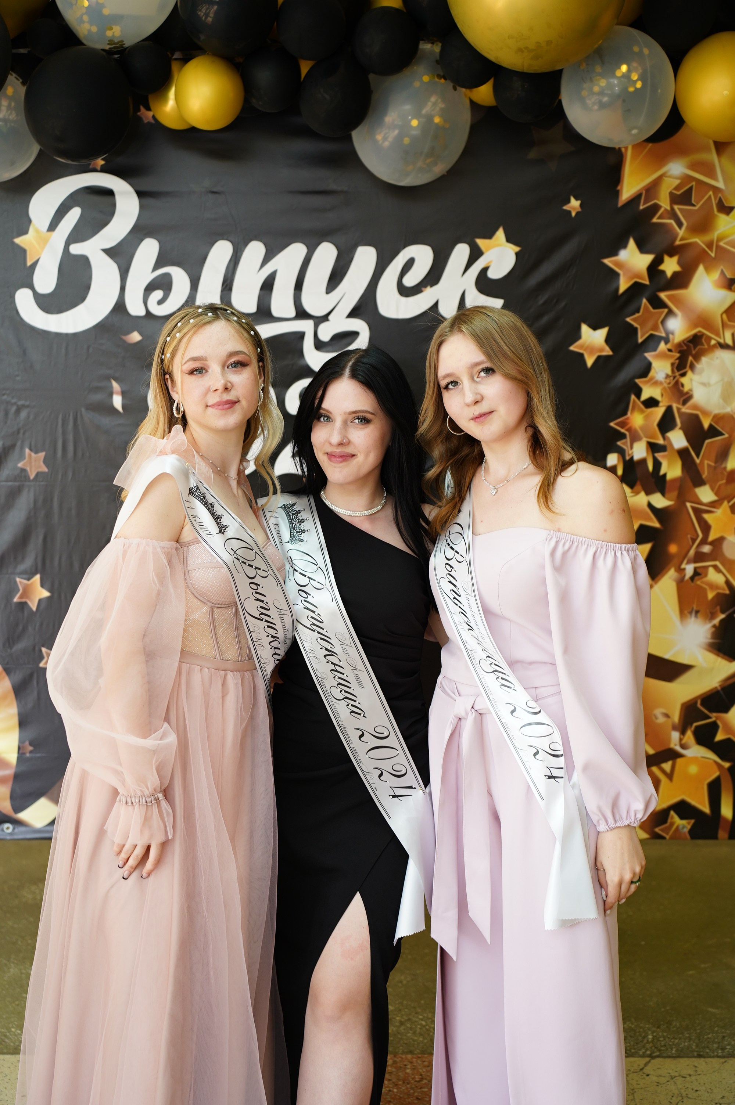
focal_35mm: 48
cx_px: 368
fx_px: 1473
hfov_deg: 28.0
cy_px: 552
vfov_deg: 41.1
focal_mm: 48
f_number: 3.2
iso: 320
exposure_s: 1/160
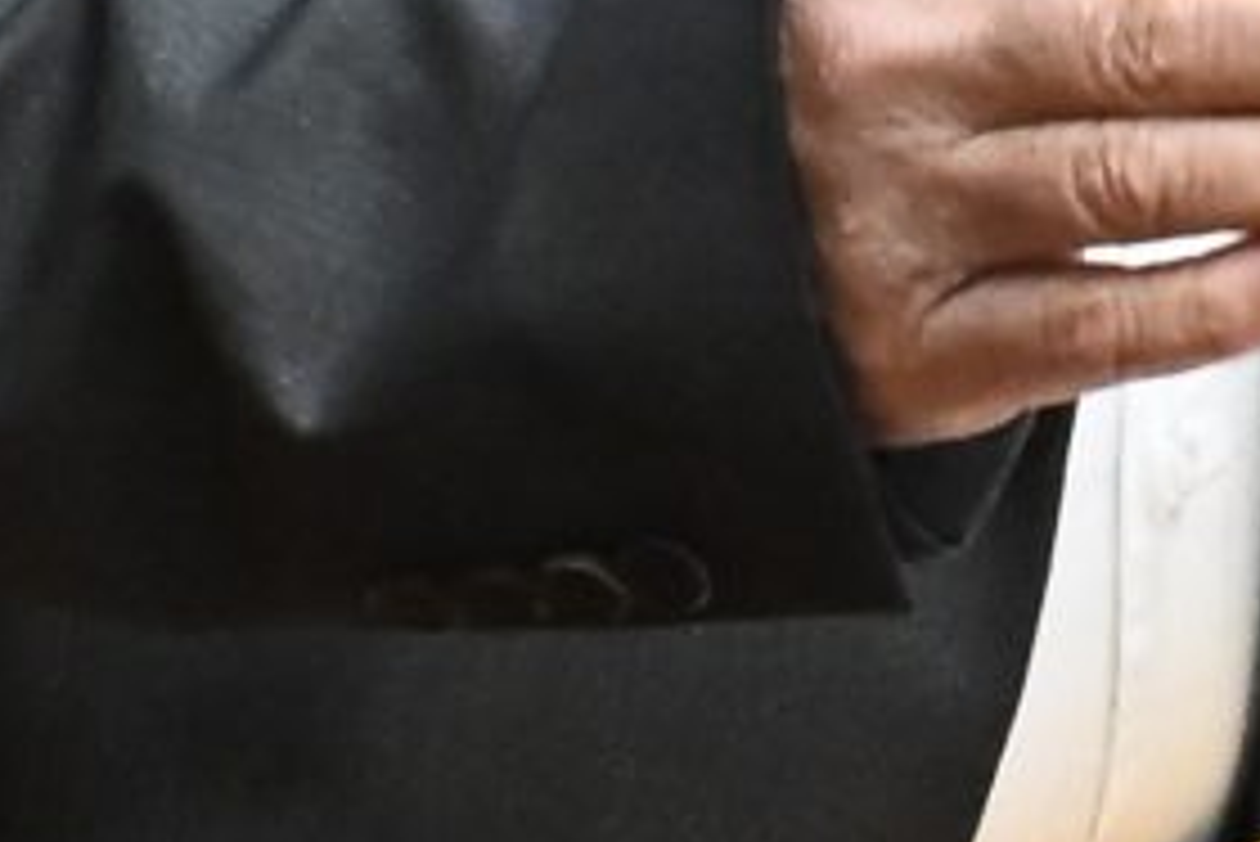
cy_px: -1155
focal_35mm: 2743
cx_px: 2110
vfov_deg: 0.5
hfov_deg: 0.8
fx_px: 96050
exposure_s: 1/320
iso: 4500
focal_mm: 250
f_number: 5.6
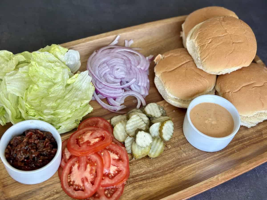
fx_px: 370
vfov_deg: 30.3
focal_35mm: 48
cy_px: 100
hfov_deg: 39.7
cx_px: 134
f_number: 1.8
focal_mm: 6.9
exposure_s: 1/86
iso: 125
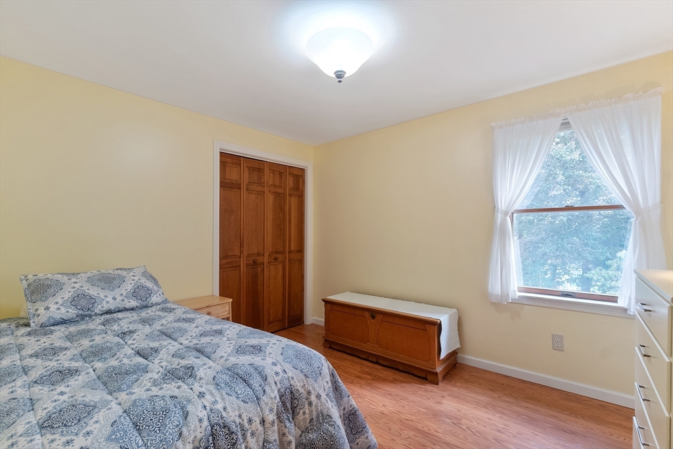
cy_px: 224
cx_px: 336
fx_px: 280
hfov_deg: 100.4
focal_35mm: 15
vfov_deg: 77.3
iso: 500
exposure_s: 1/200
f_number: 7.1
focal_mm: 10
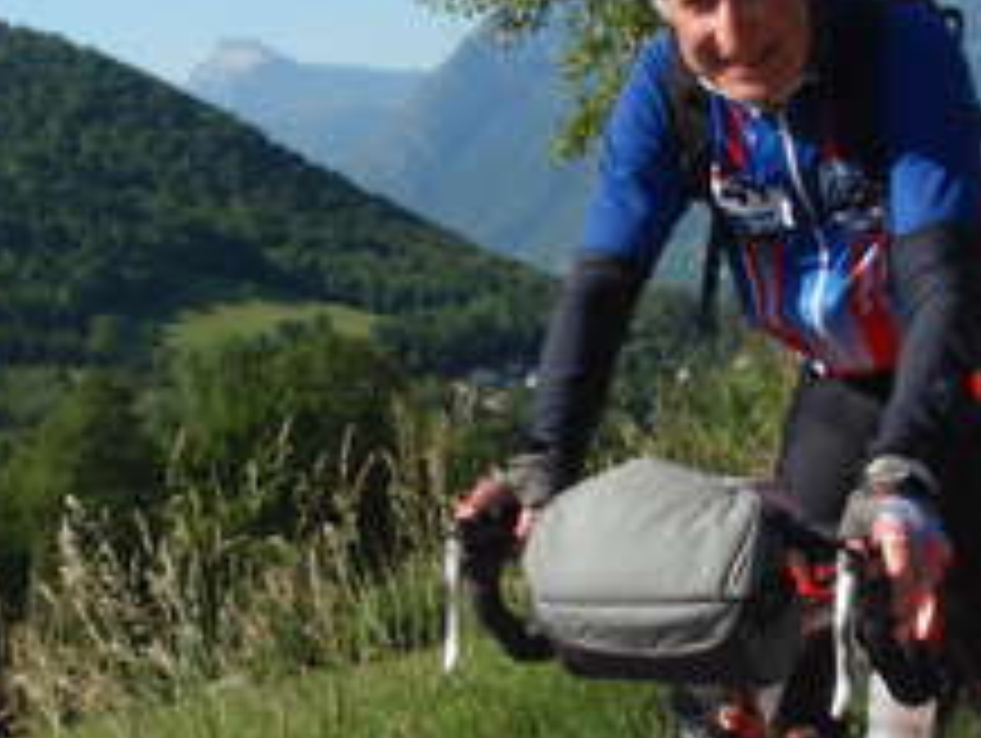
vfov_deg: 19.2
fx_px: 2185
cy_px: 428
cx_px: 567
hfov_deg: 25.3
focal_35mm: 77
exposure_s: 1/400
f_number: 4
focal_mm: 5
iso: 64
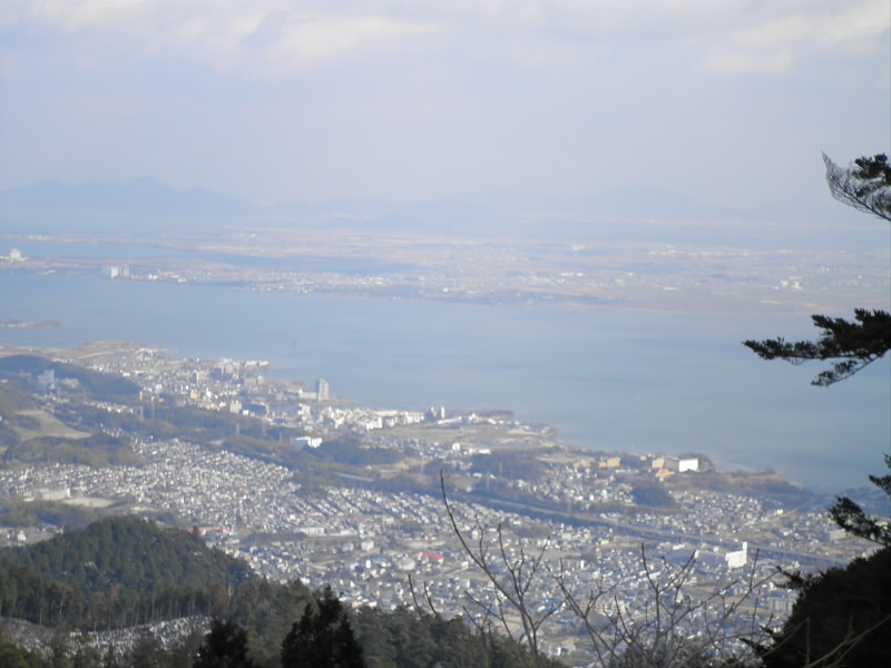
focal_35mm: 91
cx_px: 446
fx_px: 2342
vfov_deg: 16.2
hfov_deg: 21.5
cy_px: 334
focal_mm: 16.5
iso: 64
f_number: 5.4
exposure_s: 1/250
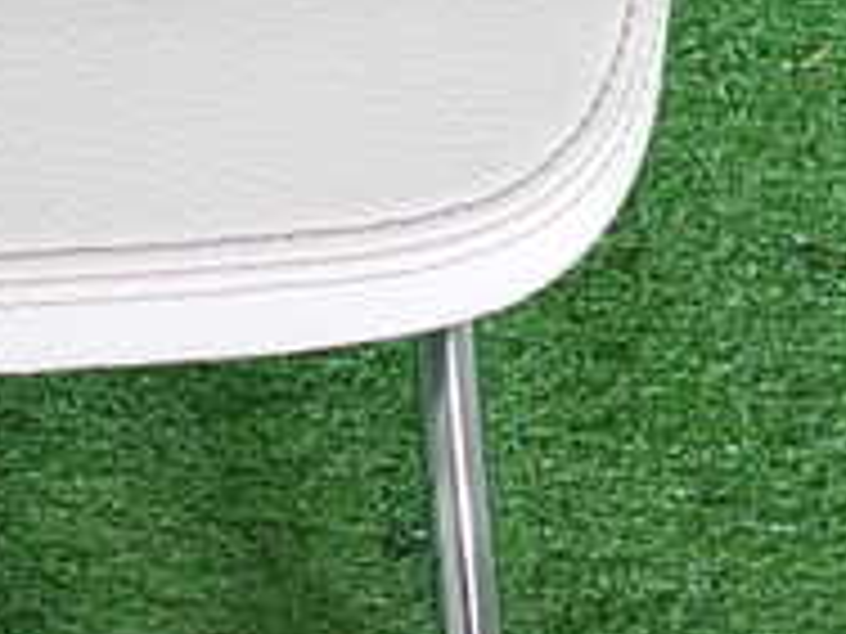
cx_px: 166
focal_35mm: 80
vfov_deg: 18.3
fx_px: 1955
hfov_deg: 24.0
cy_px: 490
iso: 200
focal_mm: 4.5
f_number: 2
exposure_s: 1/50
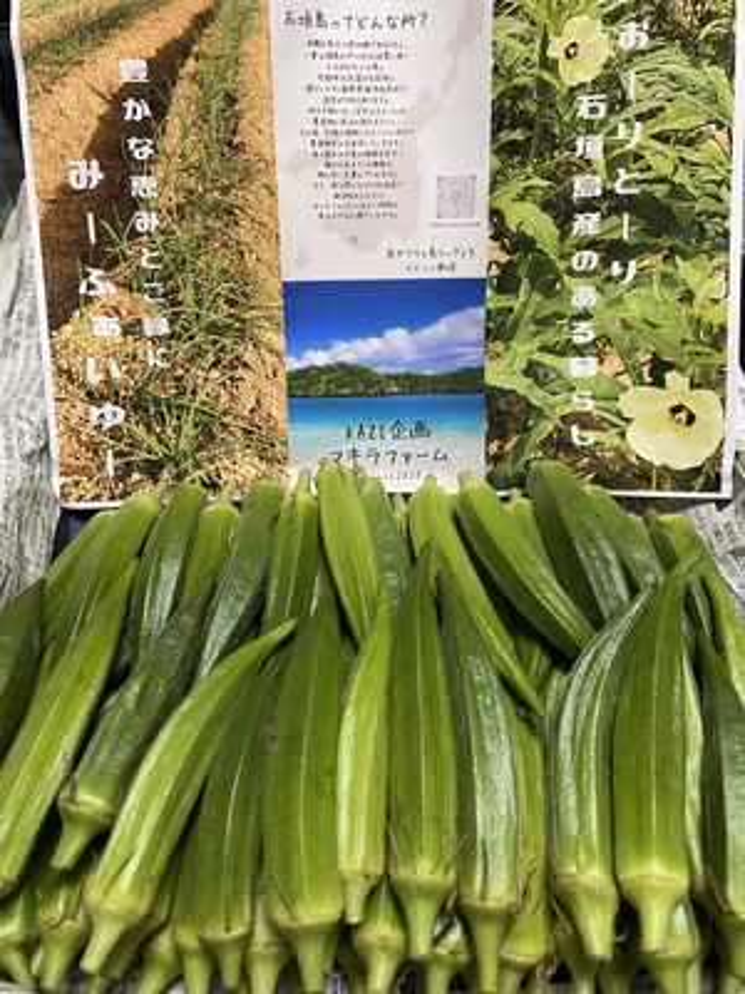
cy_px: 497
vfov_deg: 67.3
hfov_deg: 53.1
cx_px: 372
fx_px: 746
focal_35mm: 26
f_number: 1.6
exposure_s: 1/50
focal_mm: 4.2
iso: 100
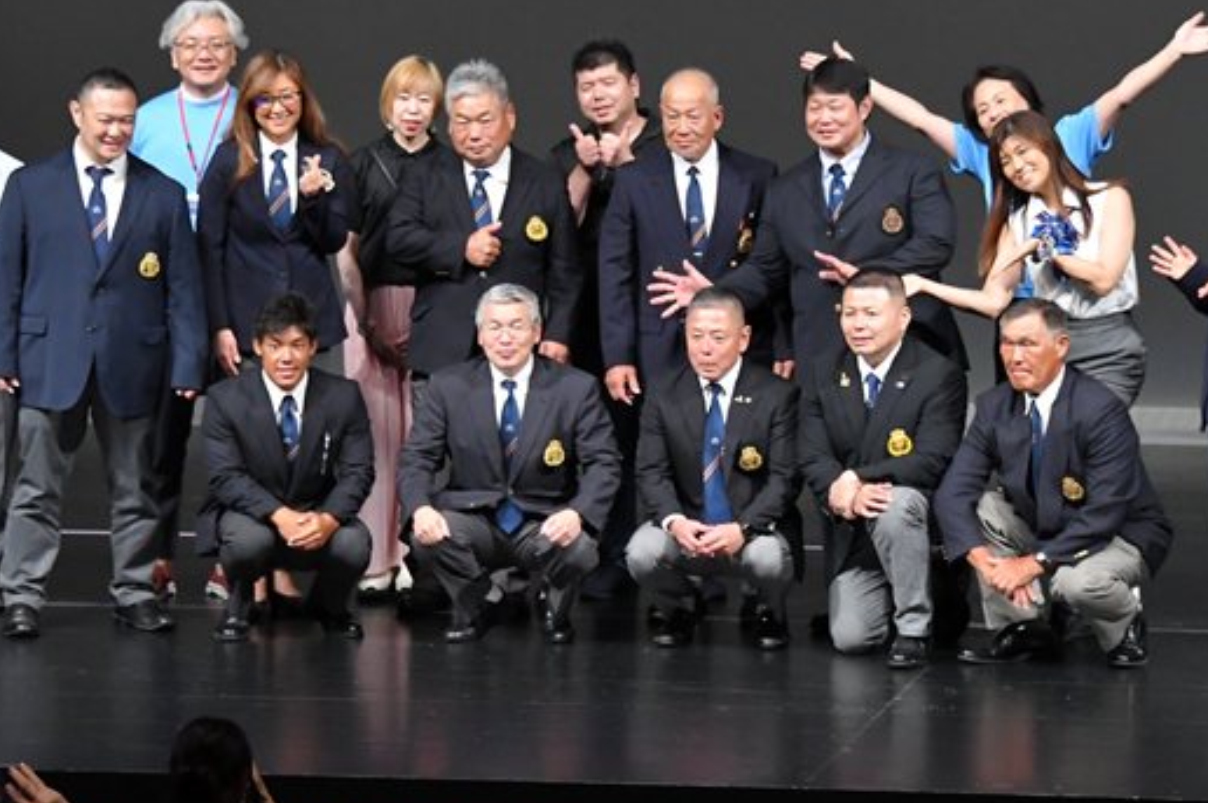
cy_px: 311
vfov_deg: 5.8
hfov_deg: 8.7
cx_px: 666
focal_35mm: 236
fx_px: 7911
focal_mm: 105
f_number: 5.6
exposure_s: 1/400
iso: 4000
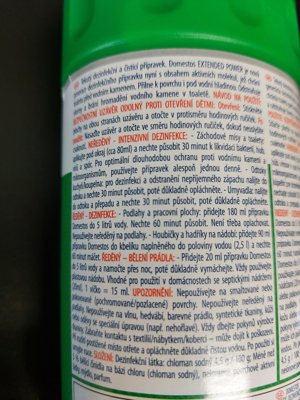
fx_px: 277
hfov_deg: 56.8
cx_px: 150
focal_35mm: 24
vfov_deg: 71.6
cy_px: 200
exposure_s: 1/50
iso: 125
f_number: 1.8
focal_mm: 5.23
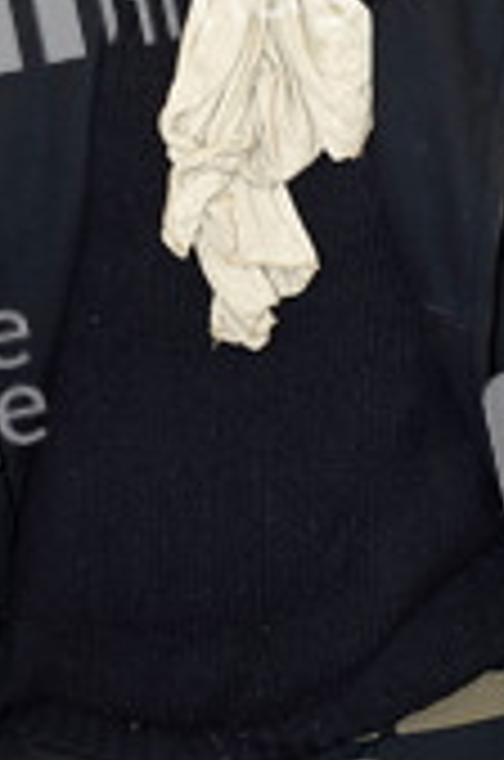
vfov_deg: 13.9
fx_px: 3099
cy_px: 193
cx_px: 306
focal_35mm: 147
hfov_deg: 9.3
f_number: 5.6
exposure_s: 1/160
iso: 640
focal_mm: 62
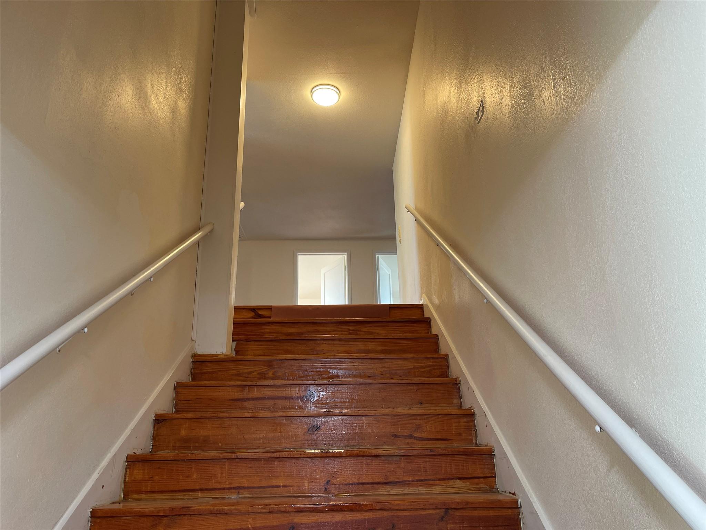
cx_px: 353
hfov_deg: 67.3
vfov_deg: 53.1
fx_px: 530
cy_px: 265
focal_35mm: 26
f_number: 1.6
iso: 125
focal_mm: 5.1
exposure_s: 1/60
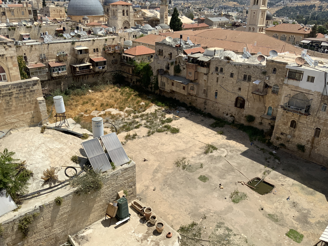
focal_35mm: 29
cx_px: 164
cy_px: 123
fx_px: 275
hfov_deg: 61.7
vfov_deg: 48.2
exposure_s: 1/2801
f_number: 1.8
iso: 16
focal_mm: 3
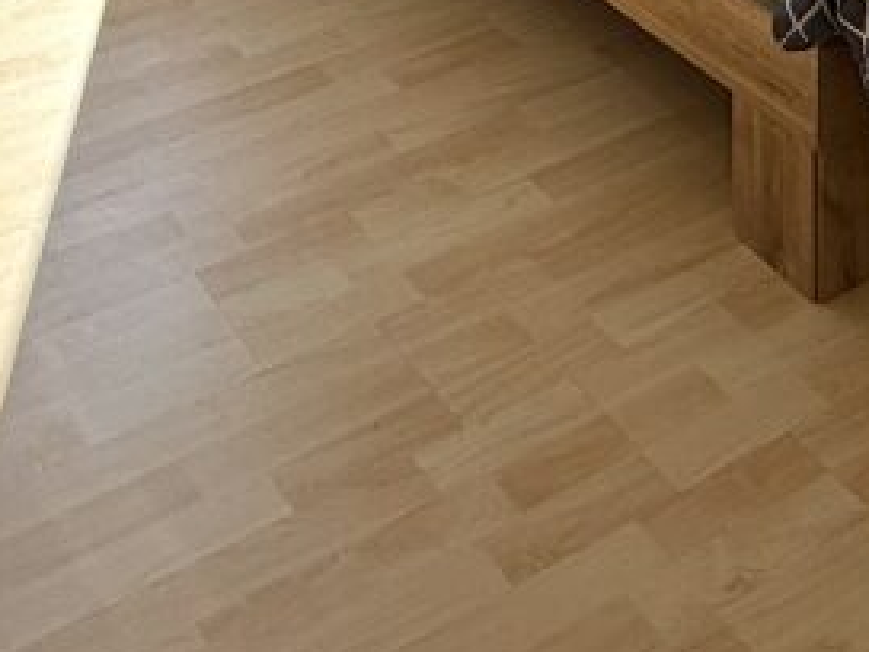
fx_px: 1807
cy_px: -719
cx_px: 489
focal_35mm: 72
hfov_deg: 27.0
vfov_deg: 15.5
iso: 64
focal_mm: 2.22
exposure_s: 1/442
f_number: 2.2
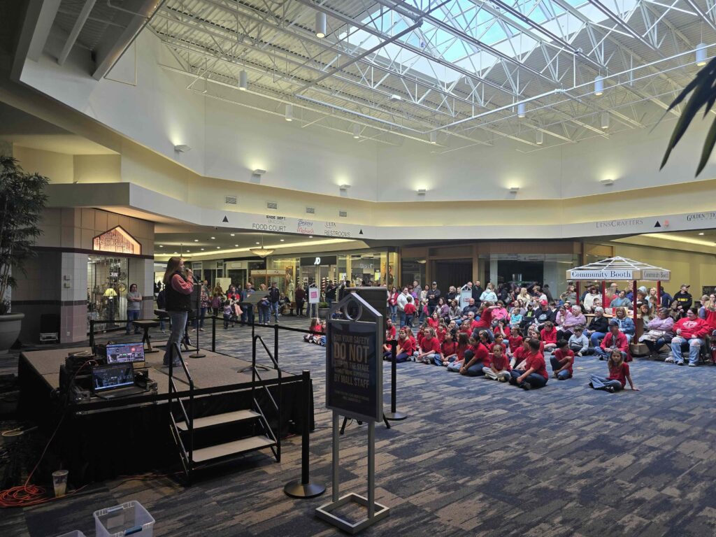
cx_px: 358
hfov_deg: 73.9
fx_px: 476
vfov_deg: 58.9
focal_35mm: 23
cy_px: 268
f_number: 1.7
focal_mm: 6.3
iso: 100
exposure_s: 1/120
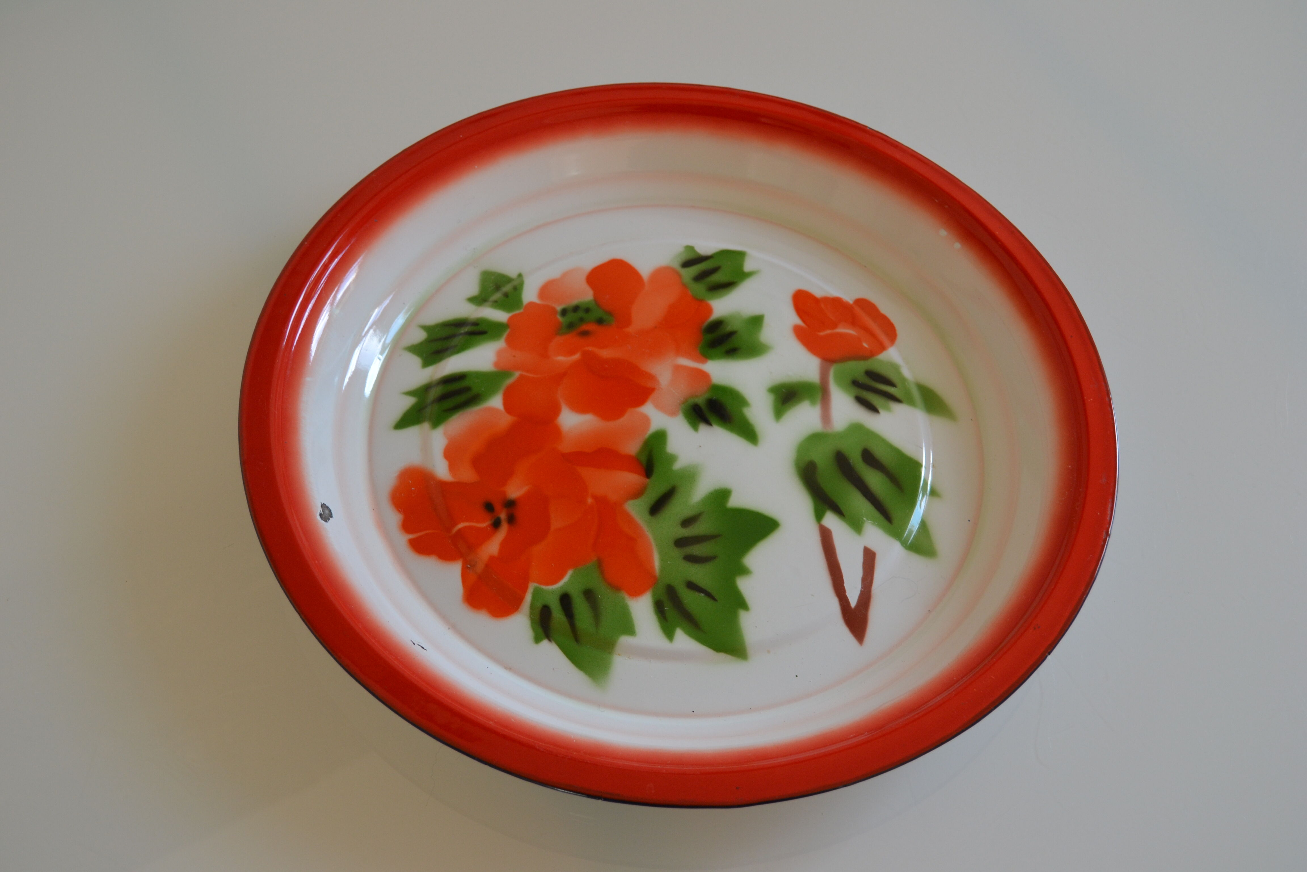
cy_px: 436
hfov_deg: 49.6
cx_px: 654
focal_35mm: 39
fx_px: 1416
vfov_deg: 34.2
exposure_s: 1/125
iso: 360
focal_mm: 26
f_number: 5.6
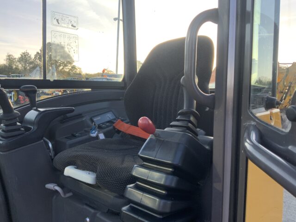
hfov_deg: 61.7
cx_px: 148
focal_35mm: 29
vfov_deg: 48.2
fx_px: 248
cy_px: 111
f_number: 1.8
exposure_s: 1/189
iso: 16
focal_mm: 3
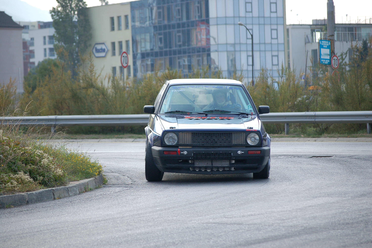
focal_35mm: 158
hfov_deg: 13.1
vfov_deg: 8.7
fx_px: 1626
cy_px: 124
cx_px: 186
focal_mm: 105
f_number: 4.8
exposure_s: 1/800
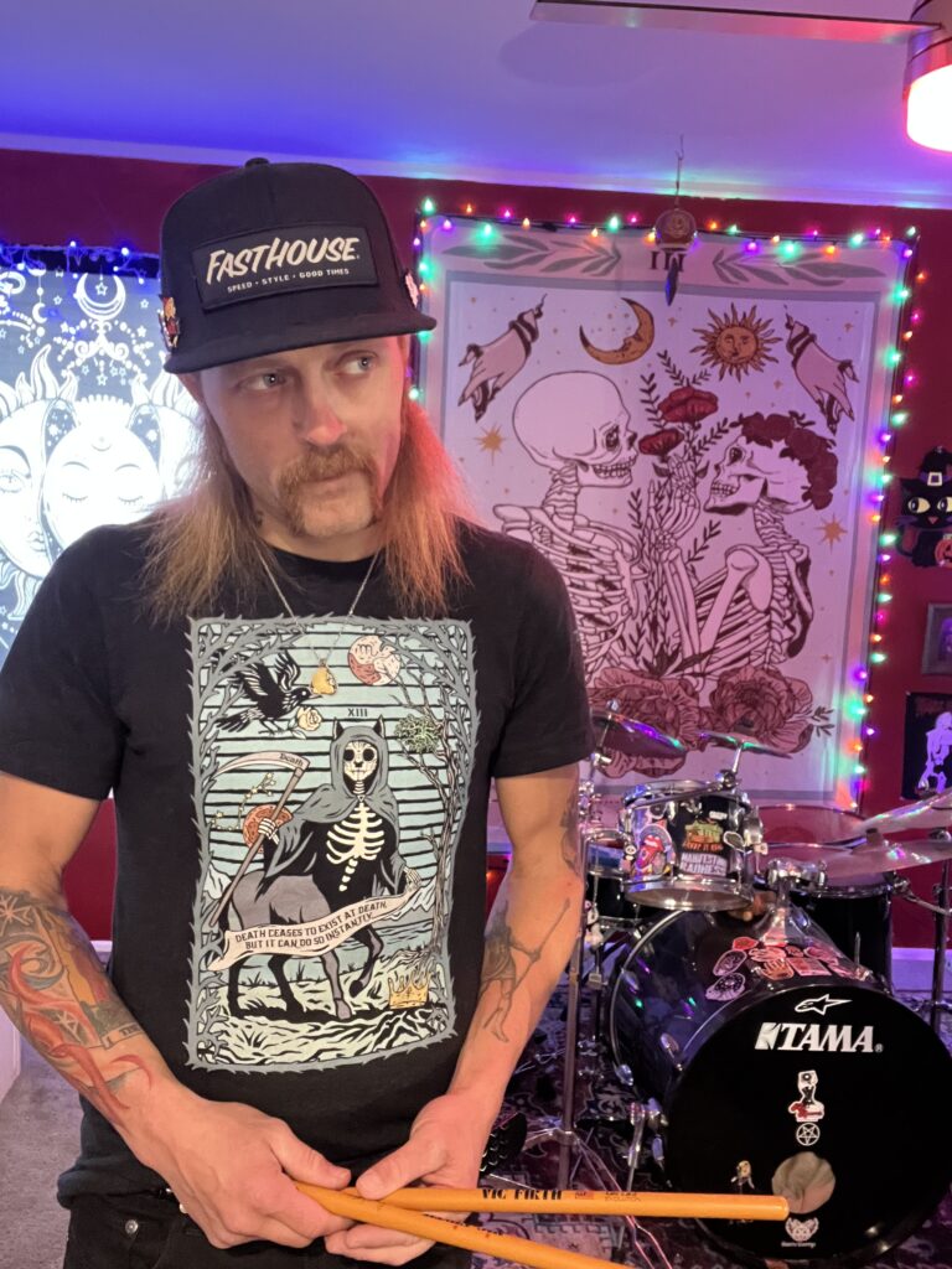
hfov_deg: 46.8
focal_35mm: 30
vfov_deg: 60.0
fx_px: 1100
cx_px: 476
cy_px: 634
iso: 800
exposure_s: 1/15
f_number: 2.2
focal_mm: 2.71
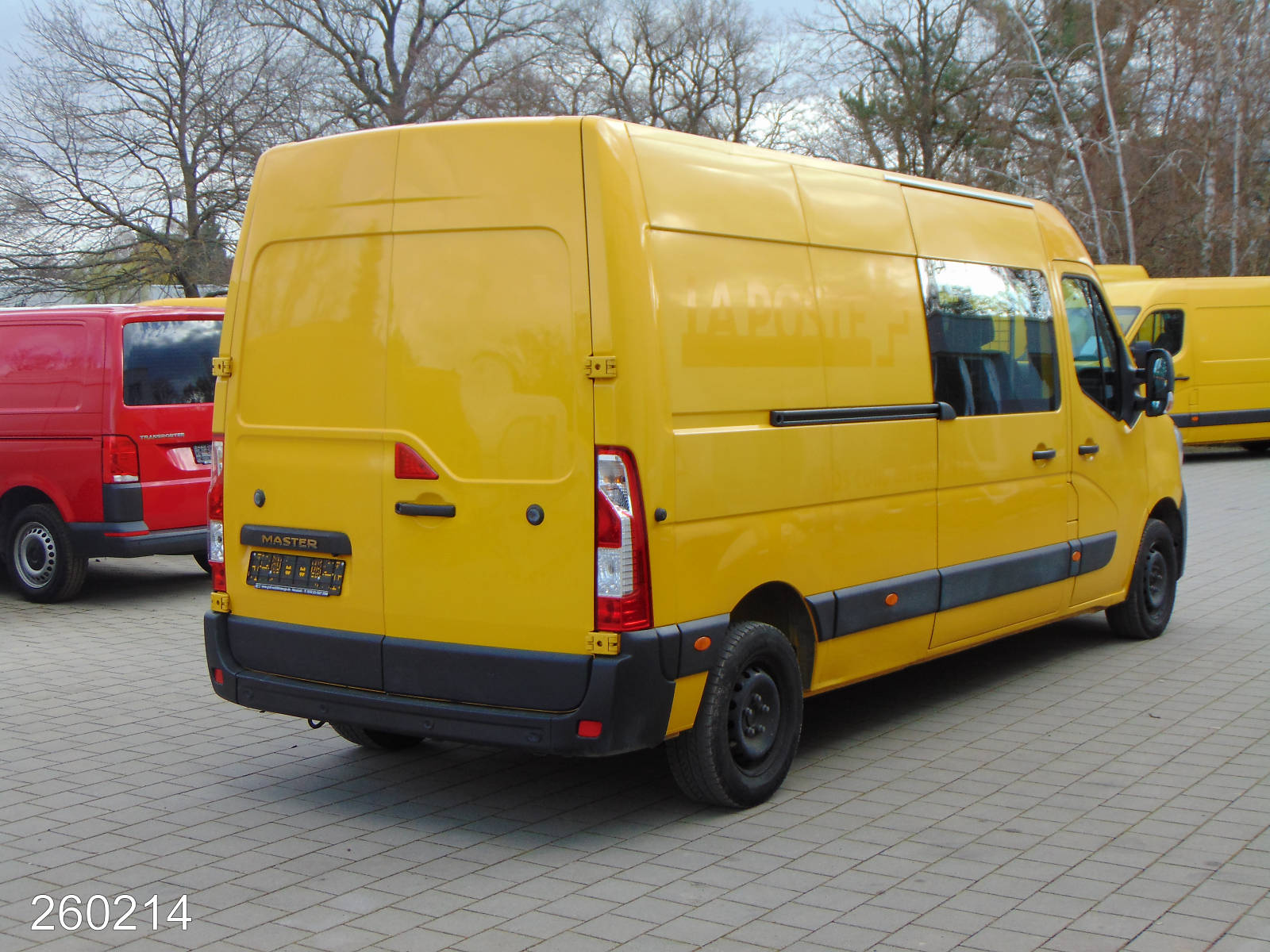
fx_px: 1834
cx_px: 635
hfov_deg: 38.2
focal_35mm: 50
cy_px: 476
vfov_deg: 29.1
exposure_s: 1/250
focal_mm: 9
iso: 80
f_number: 3.5
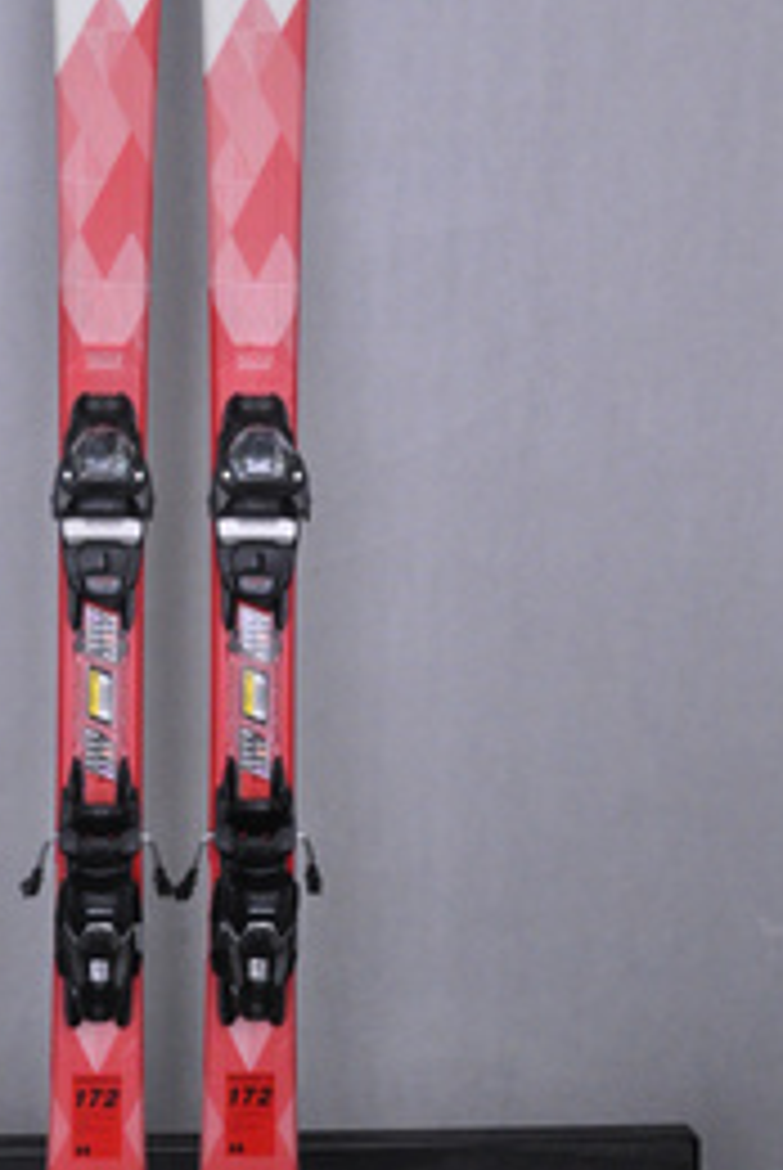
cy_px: 562
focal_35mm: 57
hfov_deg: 23.5
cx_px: 169
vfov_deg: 35.0
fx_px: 1855
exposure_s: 1/125
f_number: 9.5
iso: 3200
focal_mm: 22
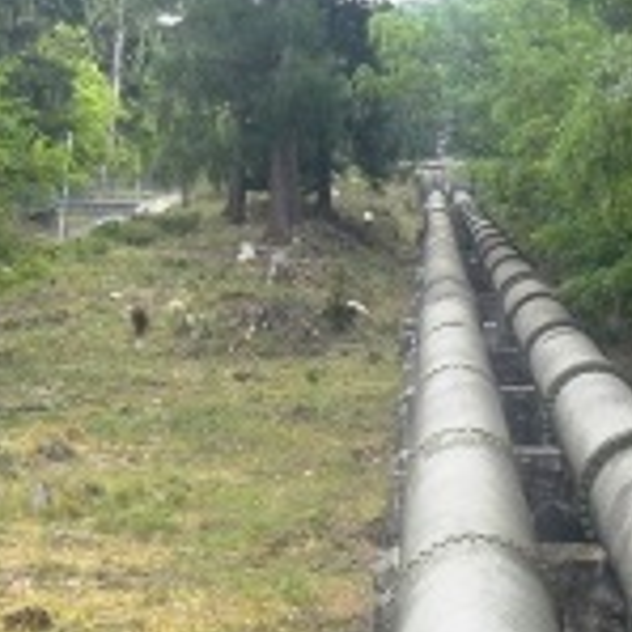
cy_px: 428
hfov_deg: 17.1
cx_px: 513
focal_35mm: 101
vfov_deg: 17.2
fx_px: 2086
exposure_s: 1/200
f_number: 3.1
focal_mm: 6.3
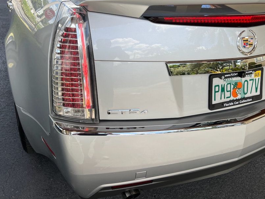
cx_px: 147
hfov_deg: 55.2
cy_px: 90
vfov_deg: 42.9
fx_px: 253
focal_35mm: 33
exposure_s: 1/1431
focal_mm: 5.7
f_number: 1.5
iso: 50
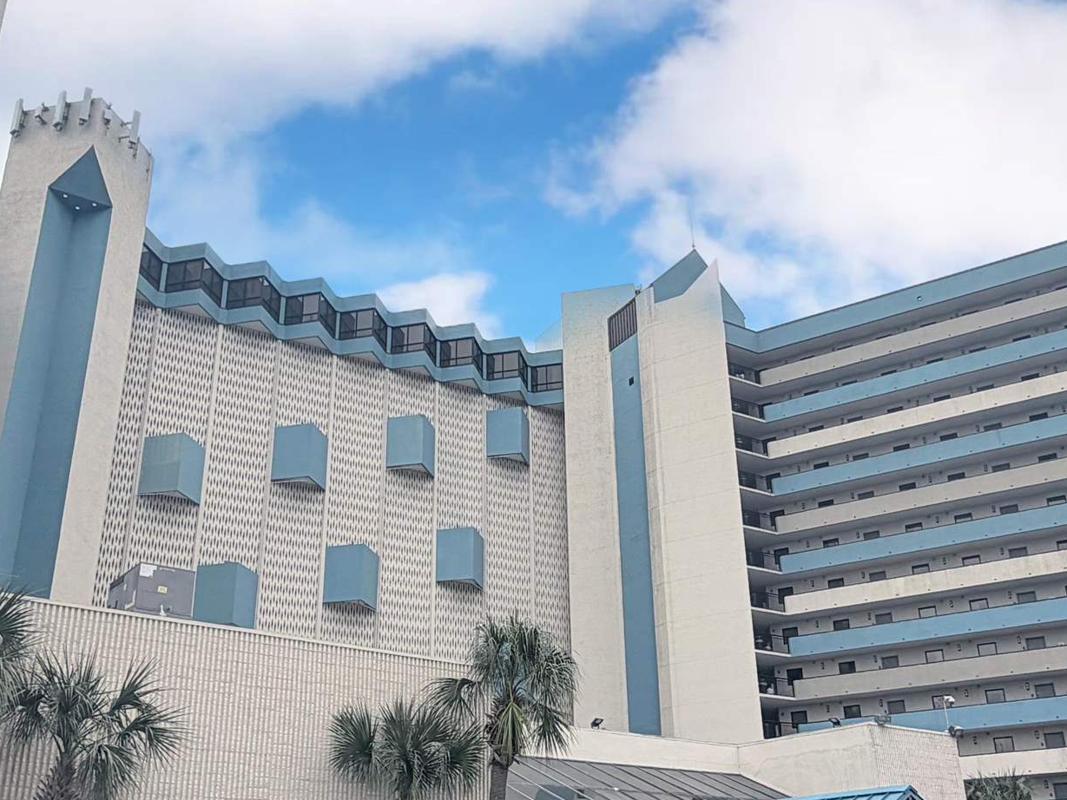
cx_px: 550
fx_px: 1079
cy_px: 483
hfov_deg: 52.6
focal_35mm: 35
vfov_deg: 40.5
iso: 20
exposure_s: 1/876
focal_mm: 2.22
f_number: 2.2
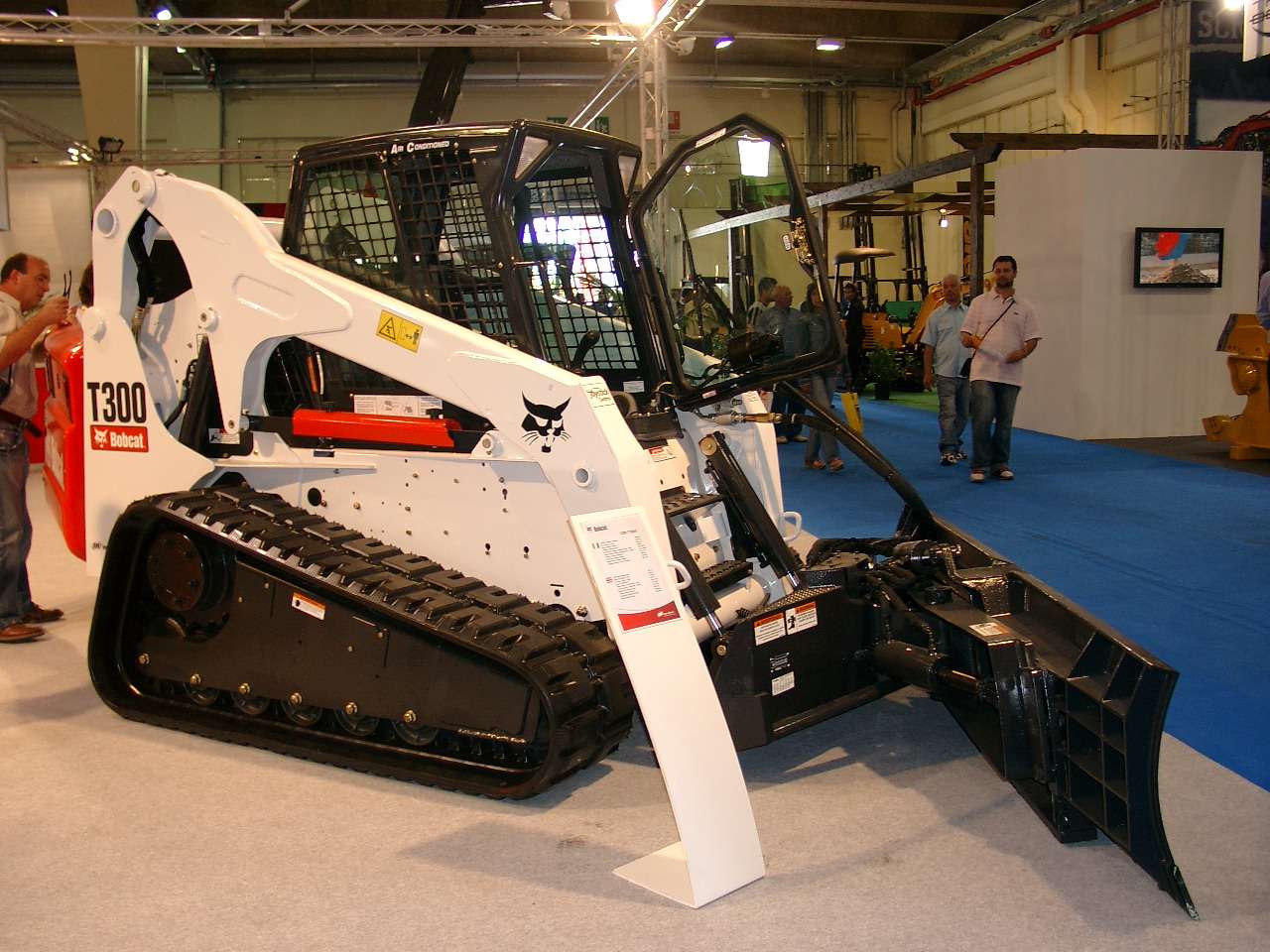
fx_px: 1247
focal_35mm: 34
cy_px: 476
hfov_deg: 54.0
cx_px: 635
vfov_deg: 41.8
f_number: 2
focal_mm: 7.13
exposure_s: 1/60
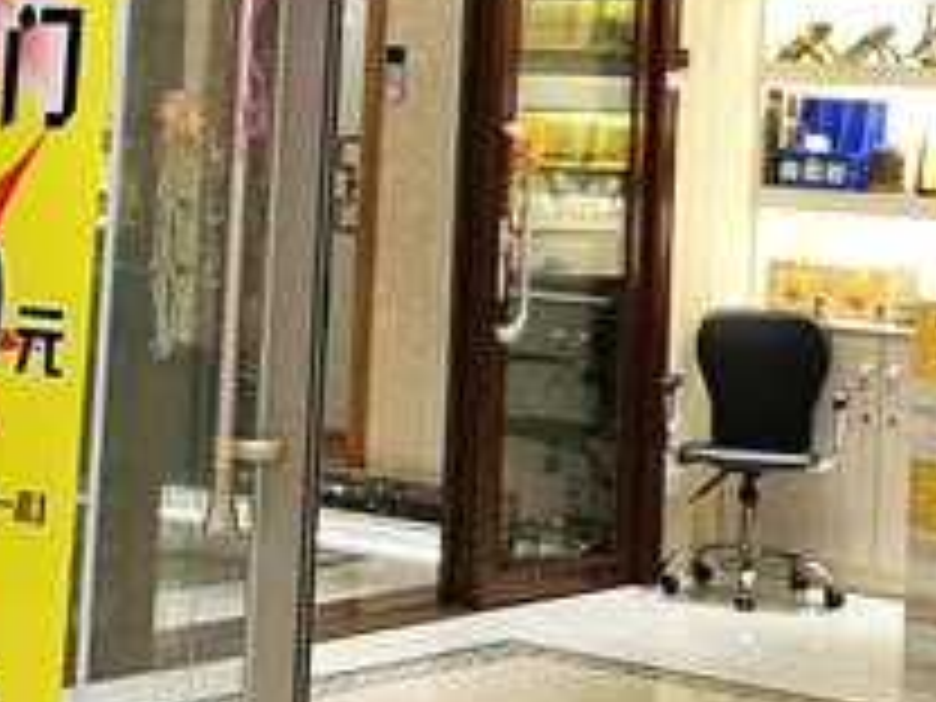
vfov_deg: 14.0
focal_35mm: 104
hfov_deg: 18.8
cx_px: 292
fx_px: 2812
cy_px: -14
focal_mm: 4.5
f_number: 2.2
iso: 160
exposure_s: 1/50
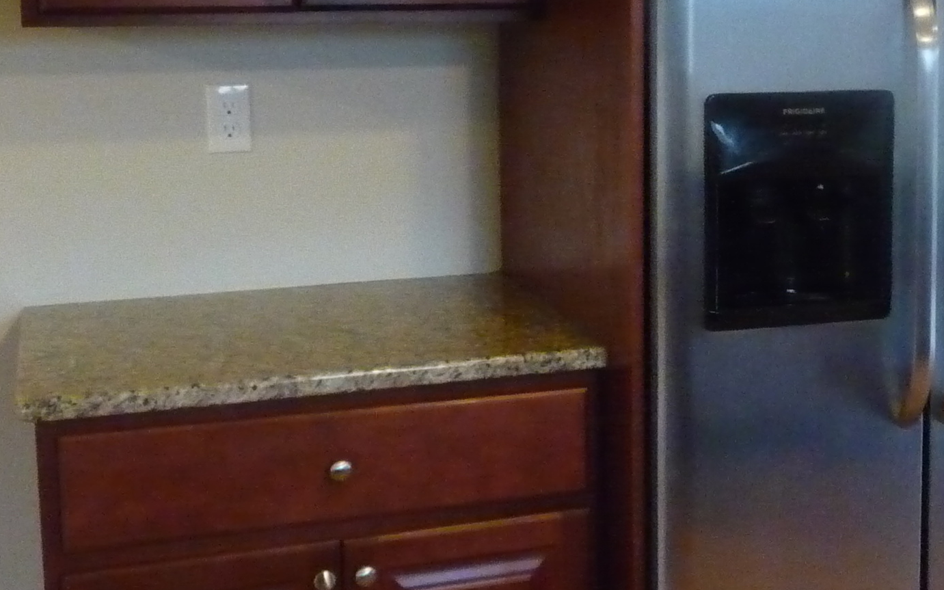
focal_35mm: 66
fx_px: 1698
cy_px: 106
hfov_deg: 30.0
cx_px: 808
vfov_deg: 19.5
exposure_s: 1/15
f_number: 3.3
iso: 800
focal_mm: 4.7
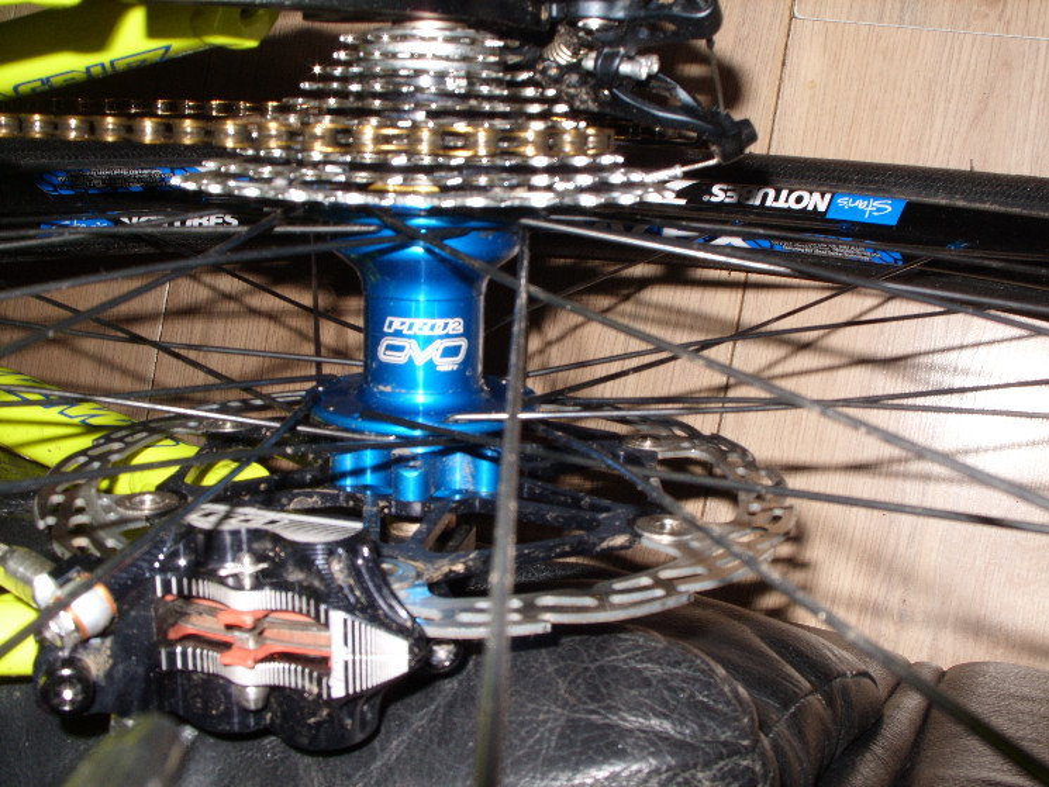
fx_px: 1152
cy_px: 394
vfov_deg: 37.7
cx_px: 524
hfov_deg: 49.0
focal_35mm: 38
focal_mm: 7.8
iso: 50
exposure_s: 1/30
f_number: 2.8
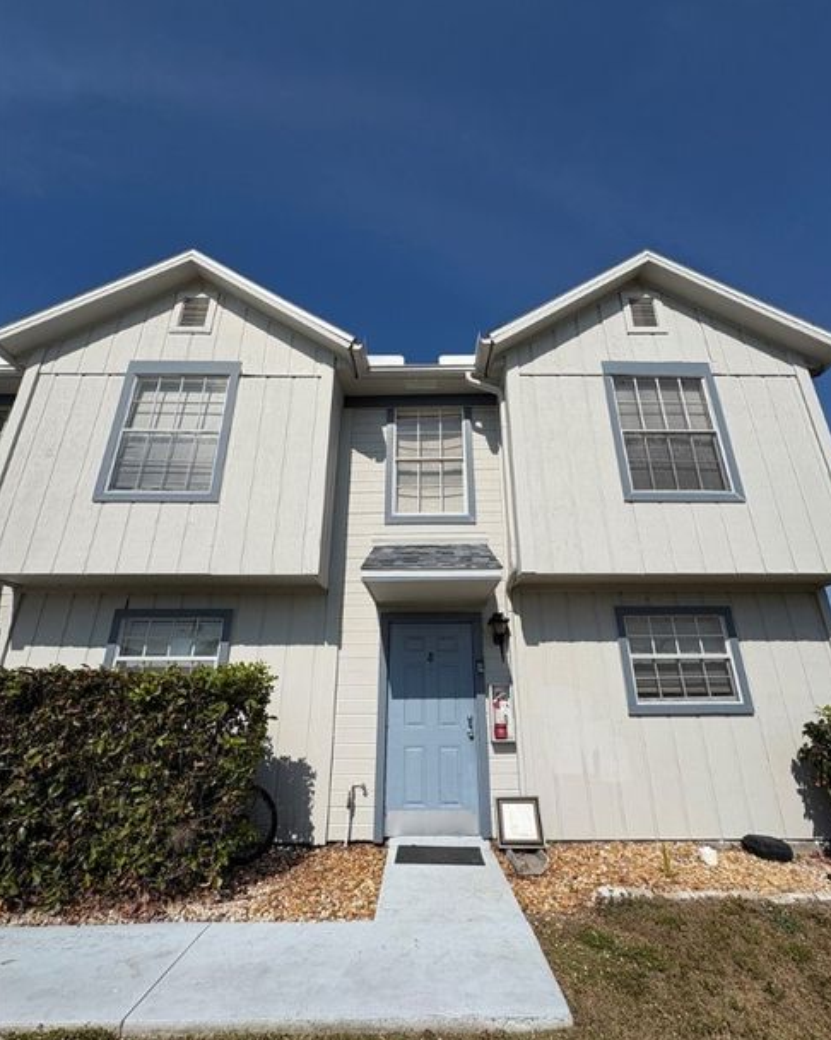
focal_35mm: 15
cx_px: 421
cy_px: 536
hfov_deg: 84.0
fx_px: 461
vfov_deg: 96.8
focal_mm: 2.22
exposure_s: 1/4926
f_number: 2.2
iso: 50
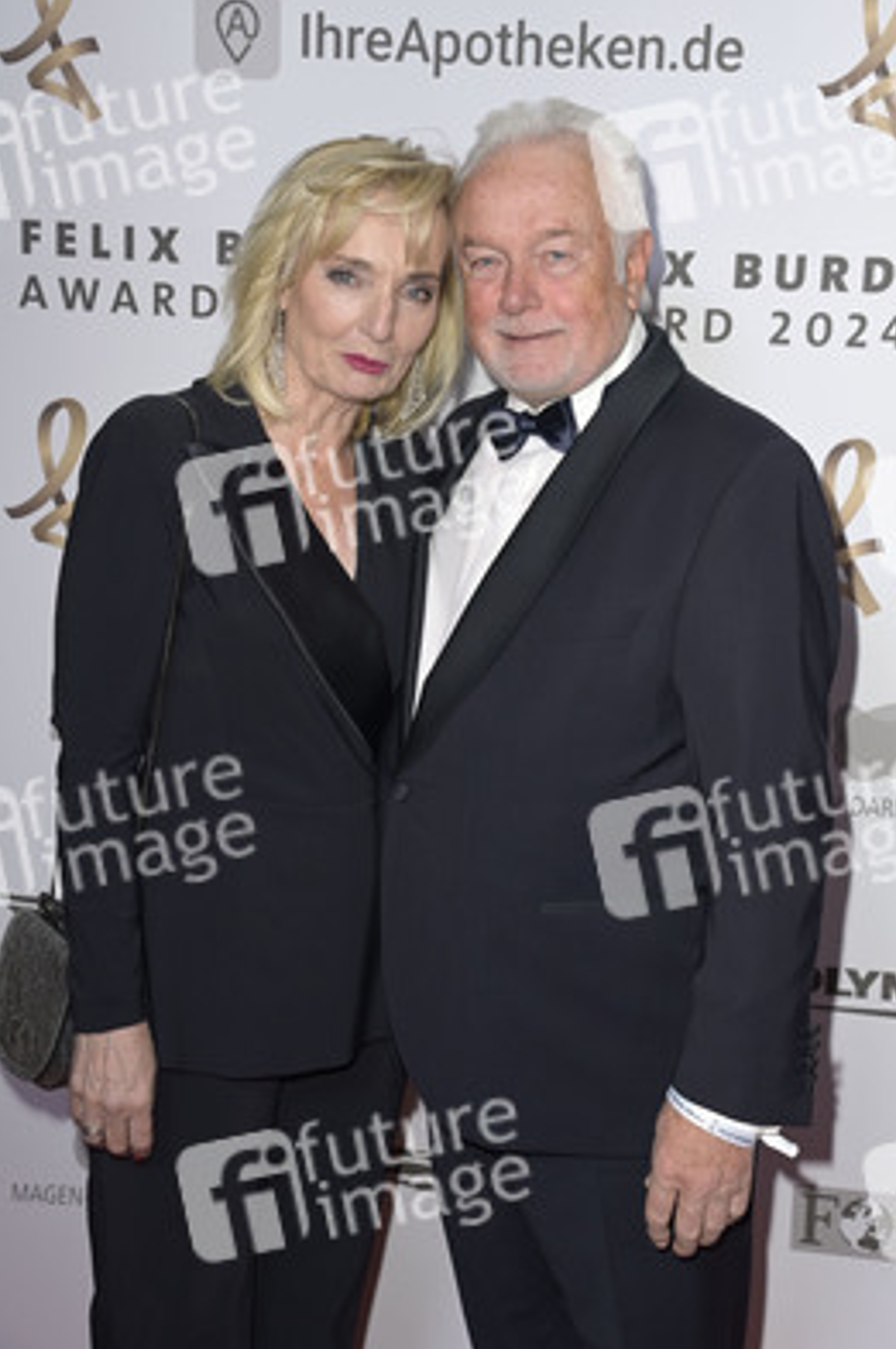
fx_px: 2096
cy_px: 666
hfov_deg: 24.1
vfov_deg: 35.7
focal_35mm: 56
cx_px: 453
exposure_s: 1/250
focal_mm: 55
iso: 640
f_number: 5.6
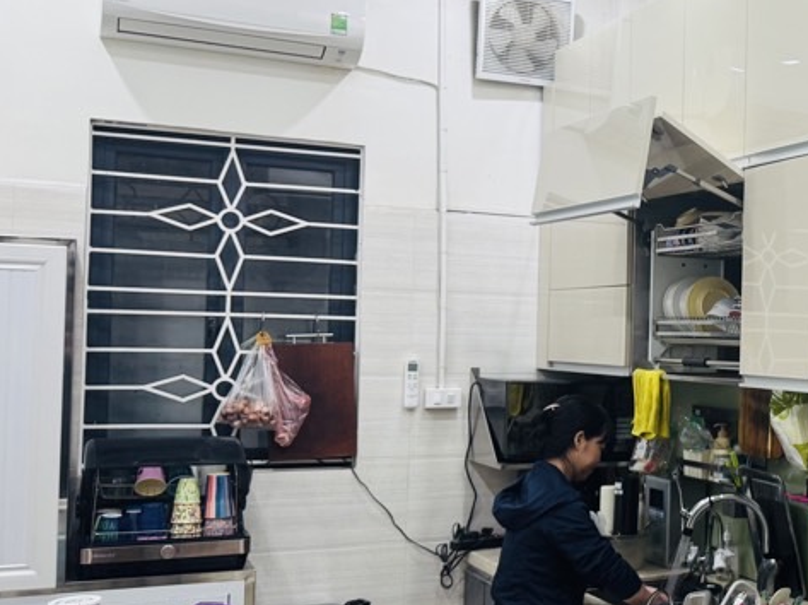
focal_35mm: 52
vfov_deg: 28.0
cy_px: 311
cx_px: 858
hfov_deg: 32.9
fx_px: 1213
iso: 100
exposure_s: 1/100
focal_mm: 6.76
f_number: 1.78
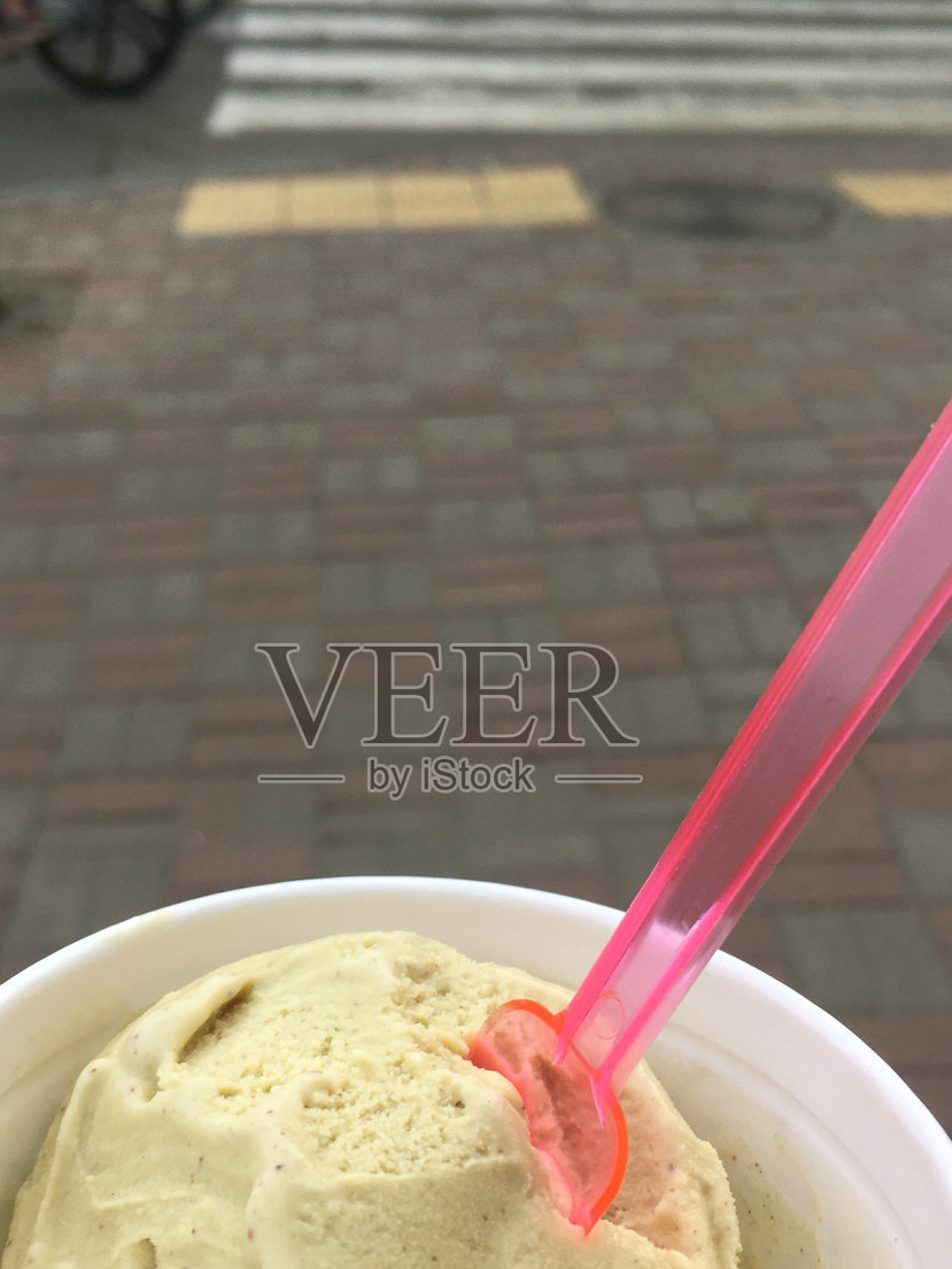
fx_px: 1540
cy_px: 722
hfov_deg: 34.3
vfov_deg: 44.7
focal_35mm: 42
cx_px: 449
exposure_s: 1/343
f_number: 2.2
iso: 25
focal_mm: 4.15
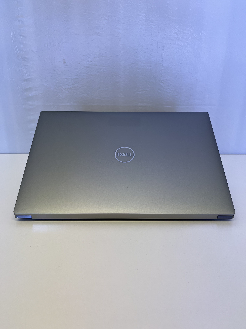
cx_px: 123
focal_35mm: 26
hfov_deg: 53.1
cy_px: 164
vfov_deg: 67.3
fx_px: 246
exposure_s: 1/100
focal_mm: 5.1
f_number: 1.6
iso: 80
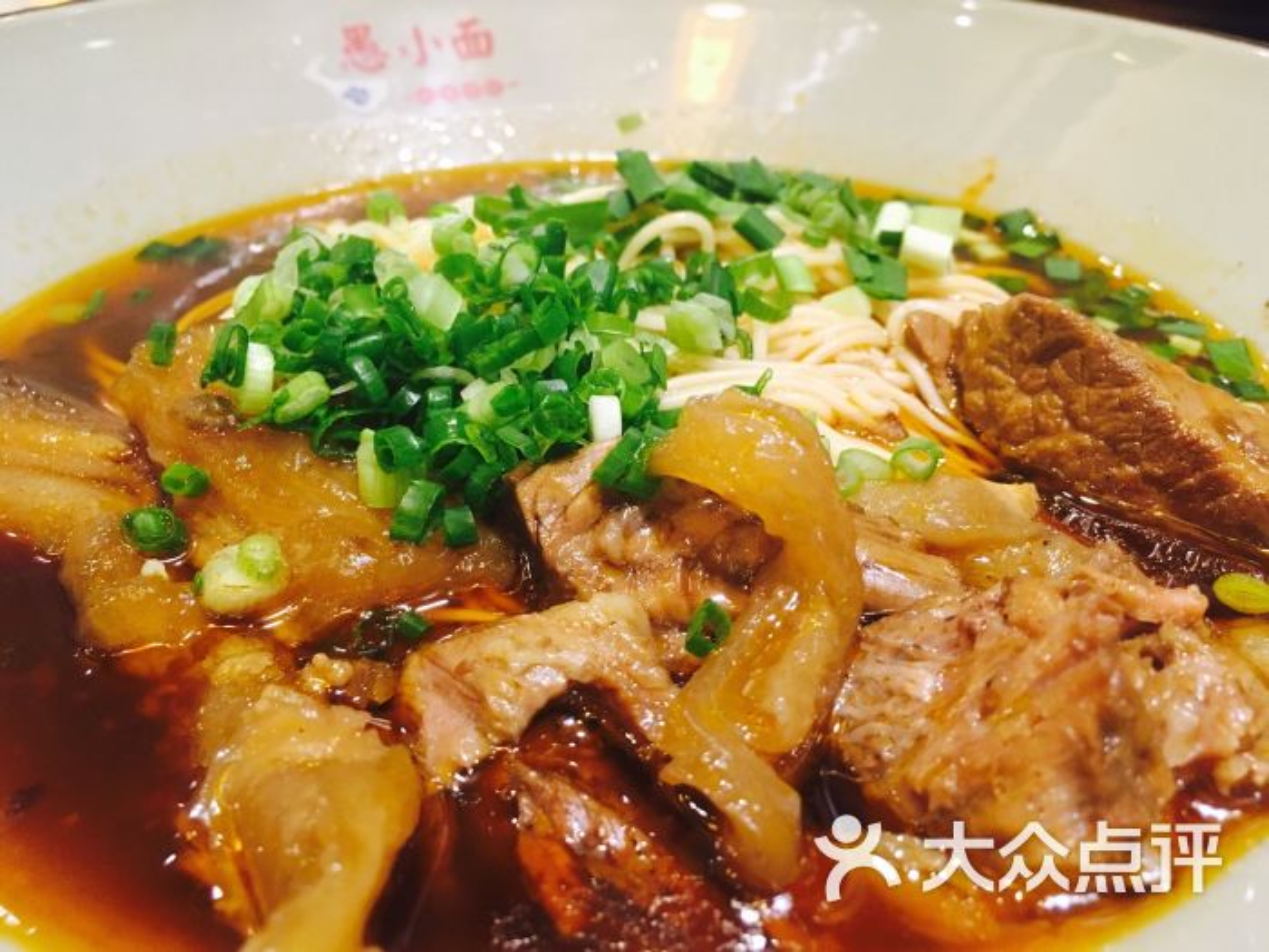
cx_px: 634
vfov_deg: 48.2
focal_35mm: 29
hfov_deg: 61.7
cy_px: 476
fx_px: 1063
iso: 200
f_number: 2.2
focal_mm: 4.15
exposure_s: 1/33
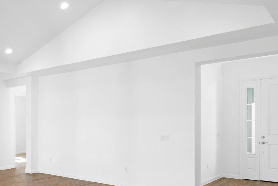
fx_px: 293
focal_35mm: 38
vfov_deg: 34.7
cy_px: 127
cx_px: 40
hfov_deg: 46.8
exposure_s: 1/5
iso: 500
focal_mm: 17
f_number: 10
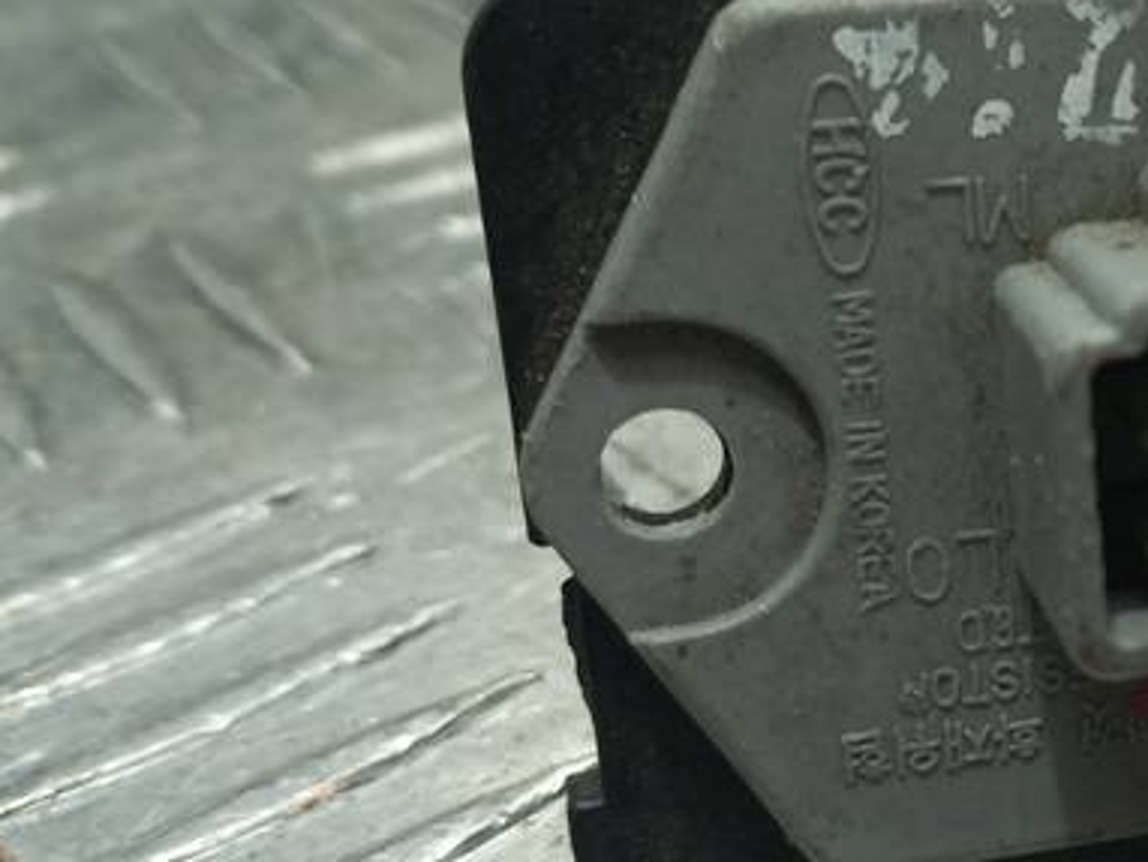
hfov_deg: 26.9
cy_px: 381
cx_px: 1226
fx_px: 2223
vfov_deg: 21.9
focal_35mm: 67
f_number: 1.8
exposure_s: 1/50
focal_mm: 4.6
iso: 25
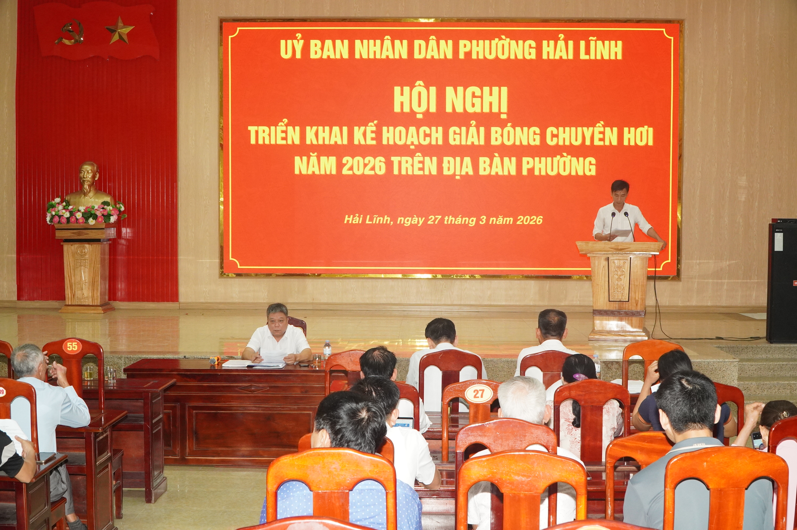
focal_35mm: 44
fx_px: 962
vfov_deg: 30.8
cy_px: 265
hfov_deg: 45.0
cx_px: 398
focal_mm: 29
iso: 2500
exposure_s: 1/60
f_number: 8
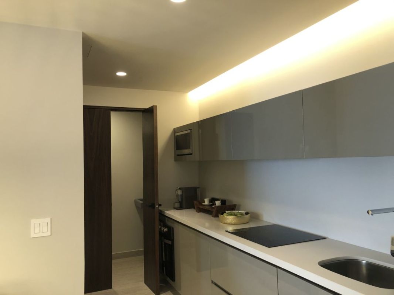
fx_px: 319
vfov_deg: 49.8
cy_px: 148
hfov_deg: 63.4
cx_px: 197
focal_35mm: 28
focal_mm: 3.99
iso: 32
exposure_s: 1/24
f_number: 1.8
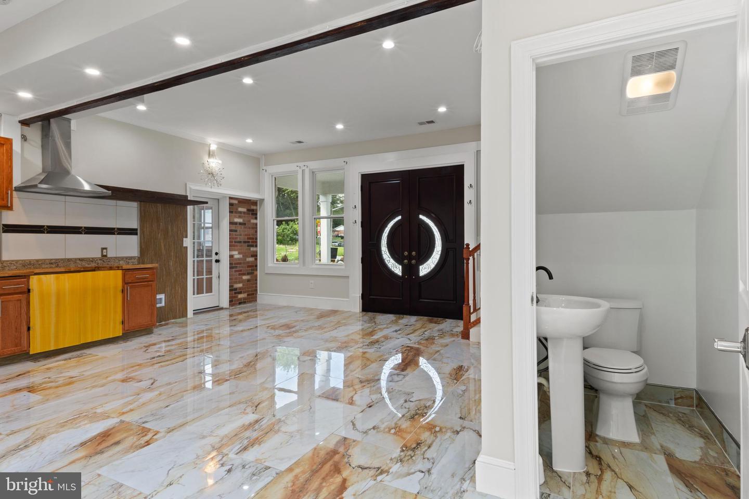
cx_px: 374
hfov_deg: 90.0
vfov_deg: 67.4
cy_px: 250
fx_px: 374
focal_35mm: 18
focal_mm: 12
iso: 250
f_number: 11
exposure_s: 1/2
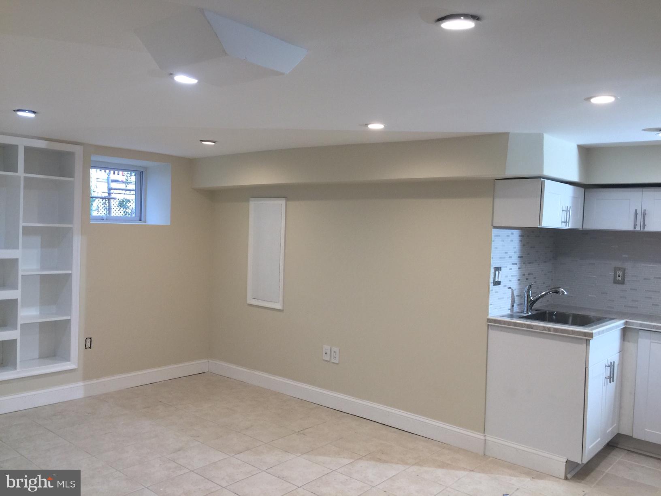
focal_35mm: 29
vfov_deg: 48.2
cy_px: 248
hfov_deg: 61.7
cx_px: 330
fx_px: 554
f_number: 2.2
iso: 32
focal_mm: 4.15
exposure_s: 1/30
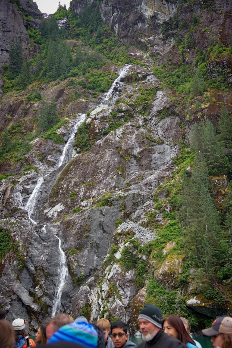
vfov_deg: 41.1
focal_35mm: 48
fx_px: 464
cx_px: 116
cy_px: 174
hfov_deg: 28.1
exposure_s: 1/100
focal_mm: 48
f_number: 5
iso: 100
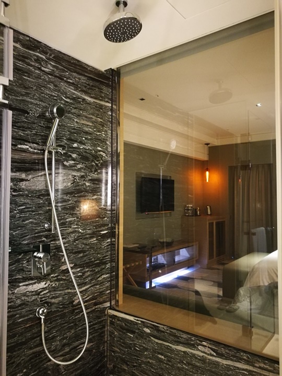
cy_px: 188
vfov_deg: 65.3
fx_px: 293
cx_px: 141
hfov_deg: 51.4
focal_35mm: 27
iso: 1250
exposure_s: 1/17.1
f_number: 2.2
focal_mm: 4.5
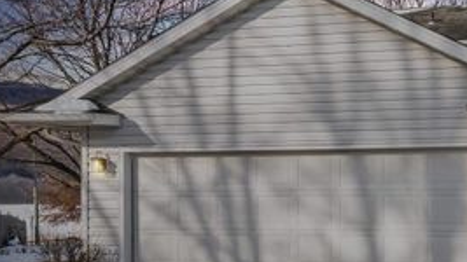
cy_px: 114
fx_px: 631
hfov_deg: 38.0
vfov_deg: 23.5
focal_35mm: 51
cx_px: 416
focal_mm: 26
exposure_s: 1/1000
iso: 400
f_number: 9
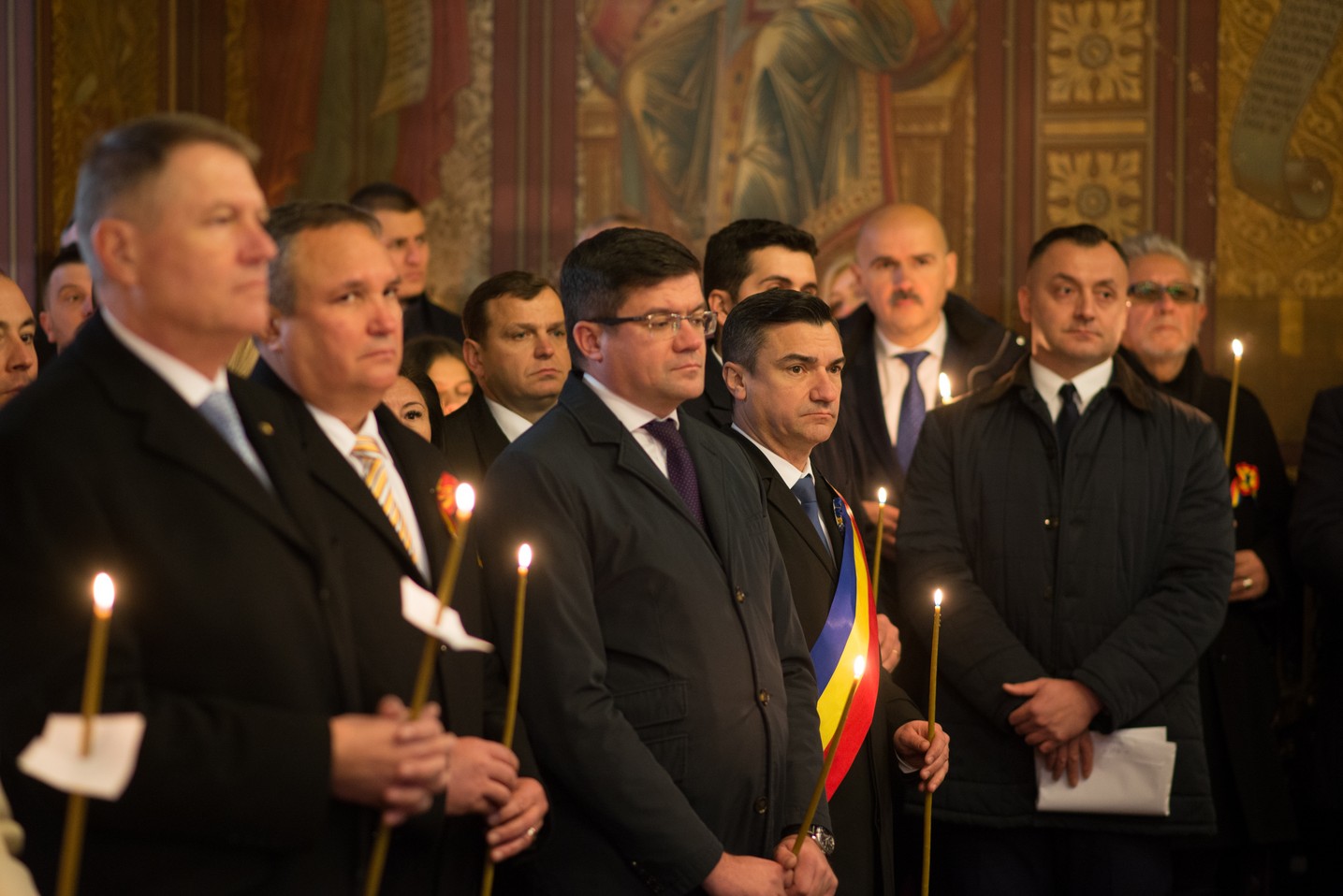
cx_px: 672
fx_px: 3172
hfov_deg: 23.9
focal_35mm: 85
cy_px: 448
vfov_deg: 16.1
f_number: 2.2
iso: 2000
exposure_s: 1/50
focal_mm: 85
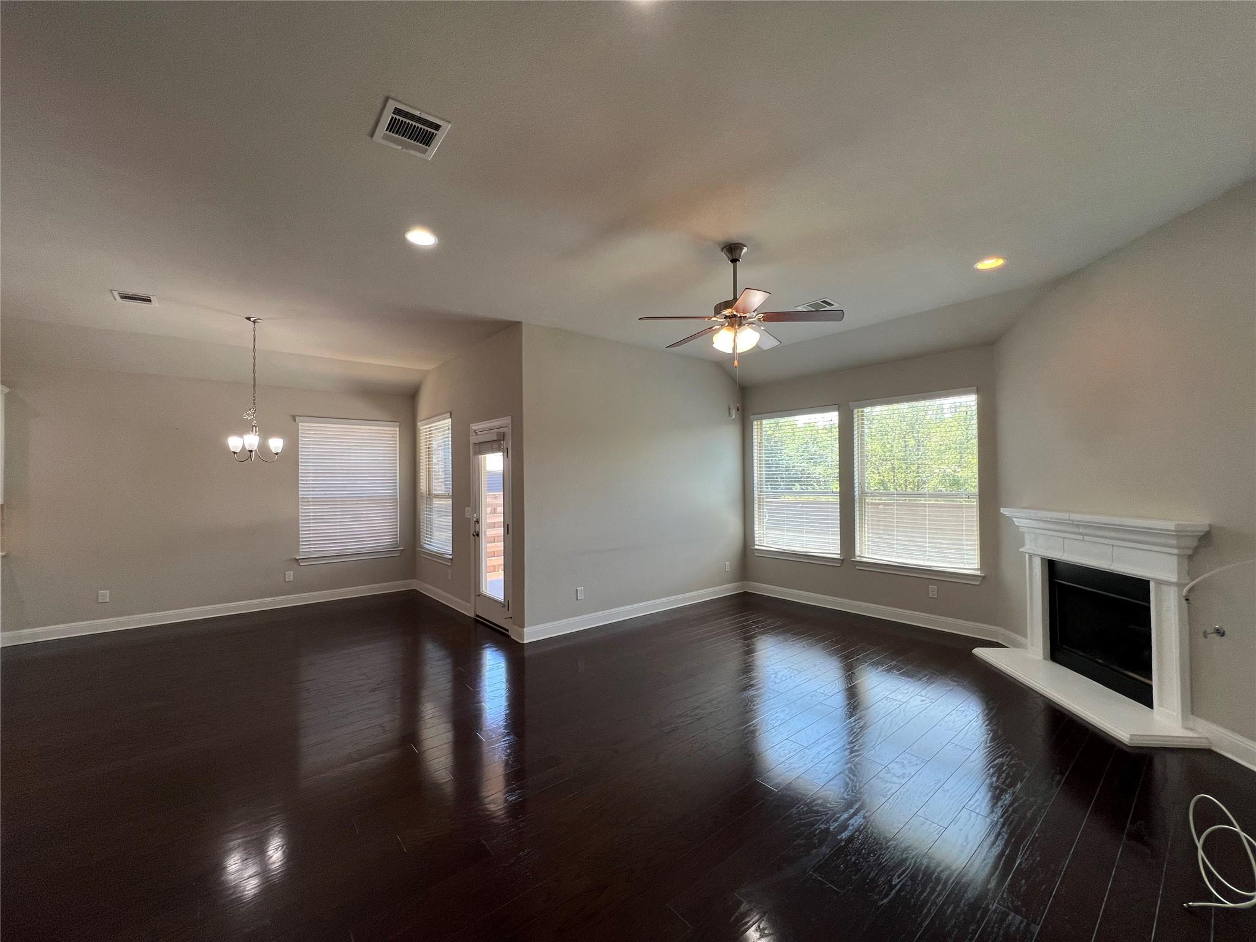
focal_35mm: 13
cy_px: 471
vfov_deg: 89.9
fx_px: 472
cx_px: 628
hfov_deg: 106.2
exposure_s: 1/120
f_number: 1.8
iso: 80
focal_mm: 1.57
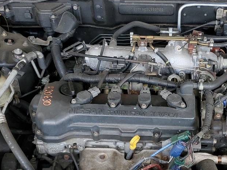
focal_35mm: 67
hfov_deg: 28.5
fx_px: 439
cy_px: 159
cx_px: 173
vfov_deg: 21.4
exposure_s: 1/217
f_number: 1.5
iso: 50
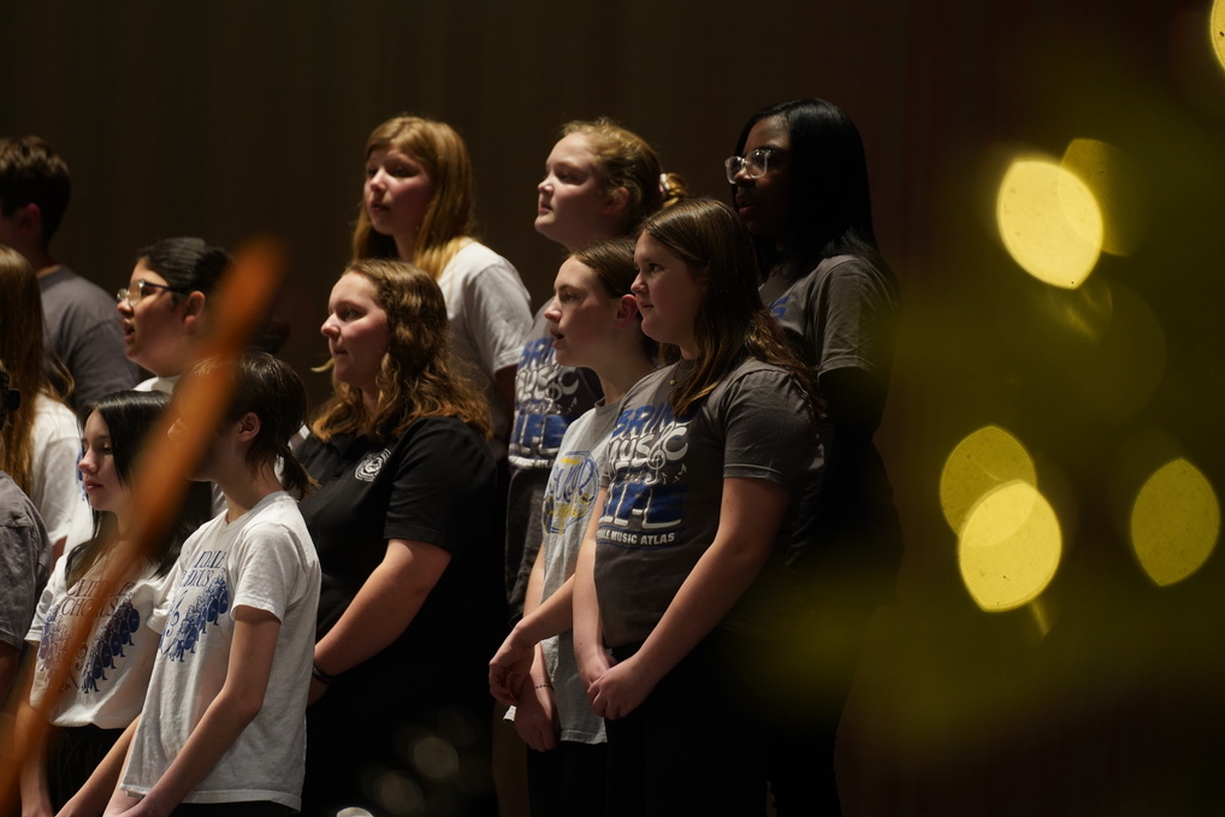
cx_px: 612
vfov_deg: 7.6
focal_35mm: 181
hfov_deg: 11.4
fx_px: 6159
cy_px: 407
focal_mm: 180
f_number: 2.8
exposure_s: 1/250
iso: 1000
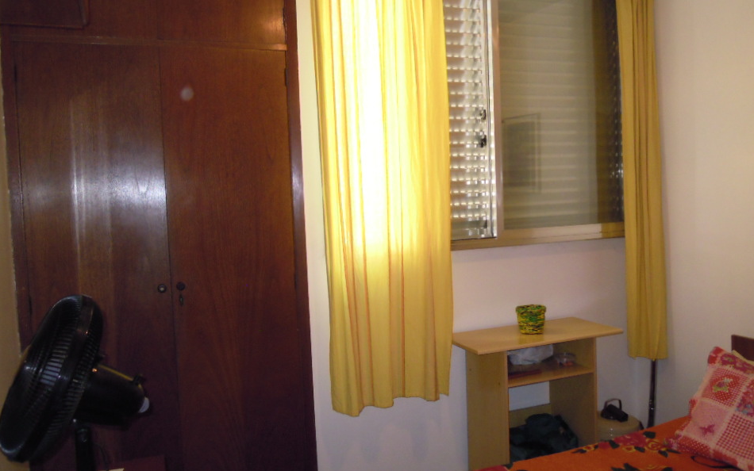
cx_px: 379
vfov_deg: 39.4
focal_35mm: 32
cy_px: 222
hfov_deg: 59.6
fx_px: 658
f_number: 2.7
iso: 360
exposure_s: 1/80
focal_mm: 5
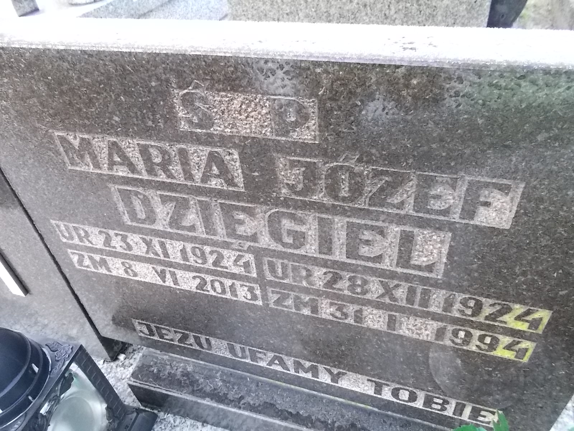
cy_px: 216
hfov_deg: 67.3
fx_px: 431
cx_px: 287
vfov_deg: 53.1
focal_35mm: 26
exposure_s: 1/160
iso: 400
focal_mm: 4.6
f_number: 3.2
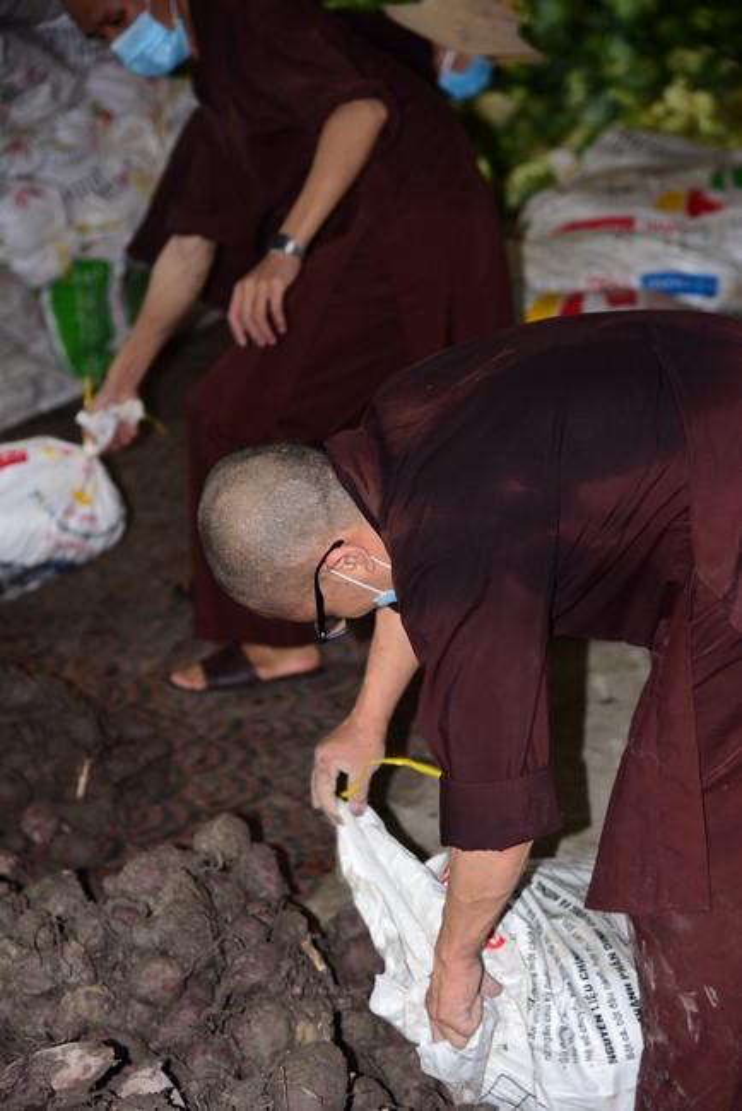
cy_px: 556
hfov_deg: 13.7
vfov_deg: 20.4
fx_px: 3088
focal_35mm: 100
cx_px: 371
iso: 400
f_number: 5
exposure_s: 1/100
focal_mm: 100
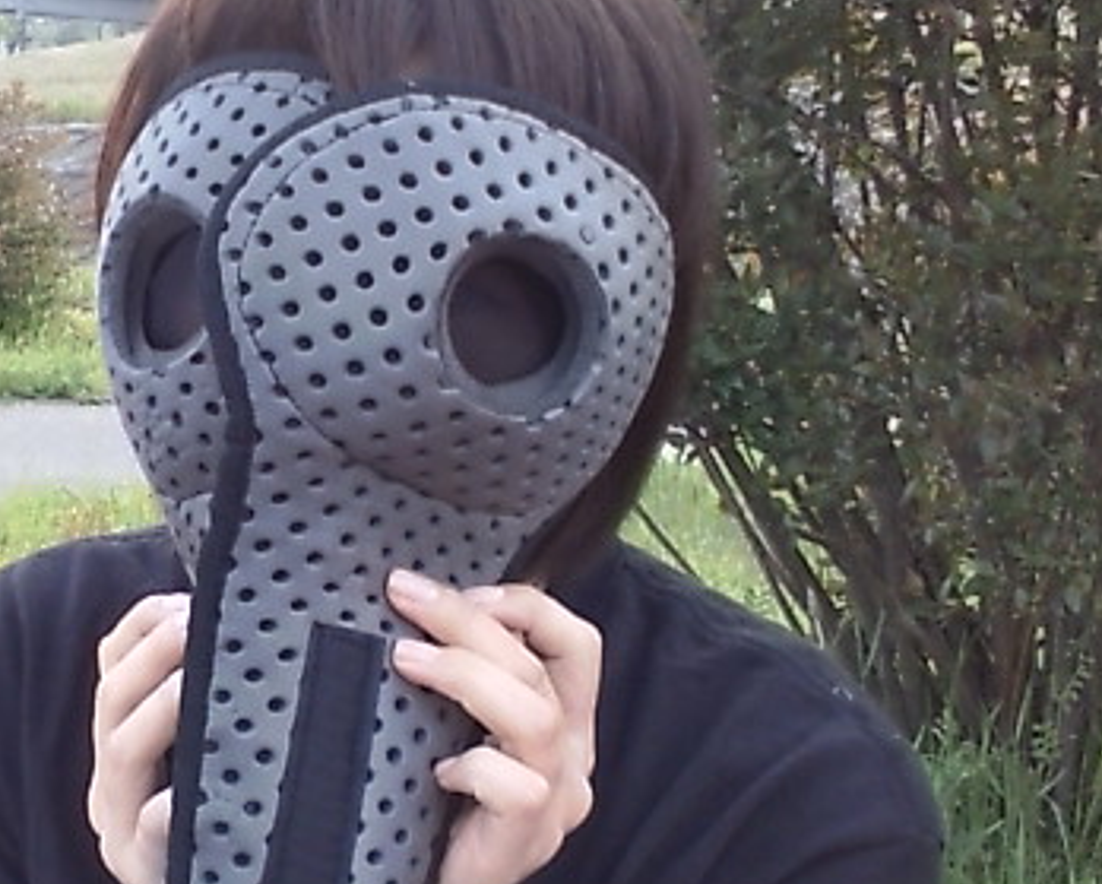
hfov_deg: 34.9
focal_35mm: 52
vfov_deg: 29.1
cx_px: 222
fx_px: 1697
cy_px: 548
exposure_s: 1/37
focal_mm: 3.73
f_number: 3.5
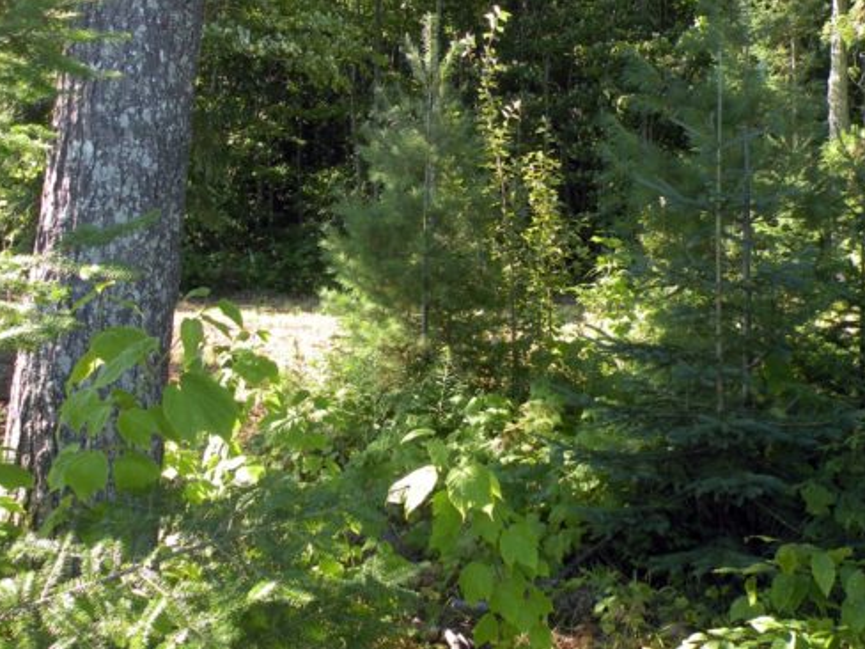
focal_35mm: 39
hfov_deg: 47.9
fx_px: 975
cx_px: 446
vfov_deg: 36.2
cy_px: 182
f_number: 3.5
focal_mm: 4.7
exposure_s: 1/79.6
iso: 64
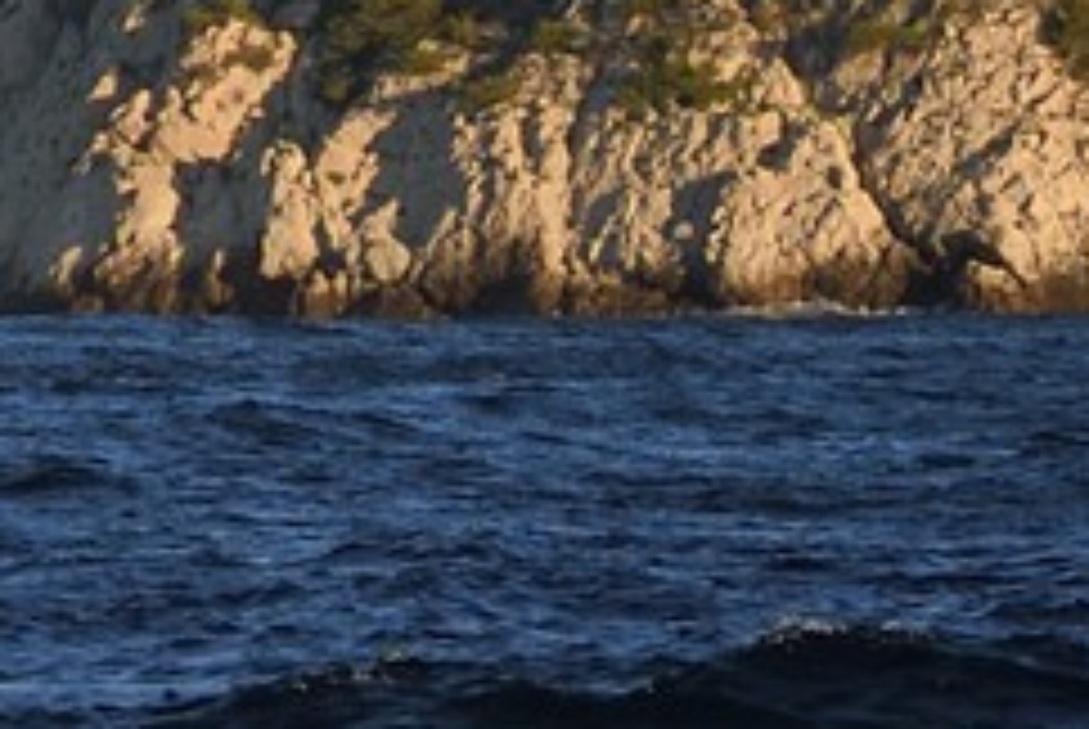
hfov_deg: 1.6
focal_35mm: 1320
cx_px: -2308
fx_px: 39978
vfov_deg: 1.0
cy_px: -990
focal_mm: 200
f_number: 8
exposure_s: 1/640
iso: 320
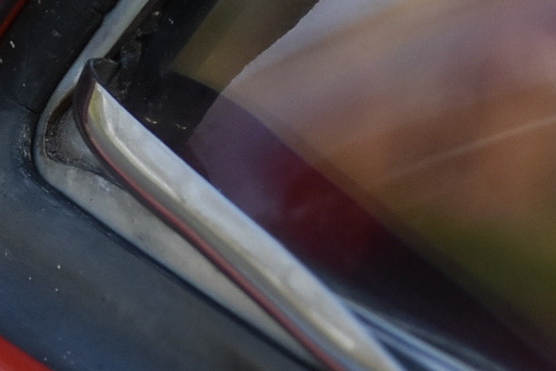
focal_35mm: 366
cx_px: -687
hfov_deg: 5.5
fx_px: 5651
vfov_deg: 3.8
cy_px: 136
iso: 500
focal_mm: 50
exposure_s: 1/500
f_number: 8
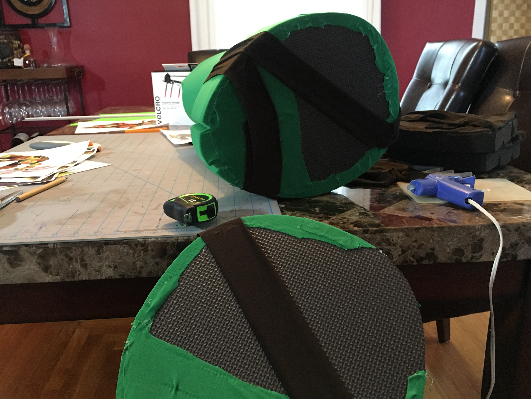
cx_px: 262
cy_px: 226
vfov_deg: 42.9
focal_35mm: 33
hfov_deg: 55.4
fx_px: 506
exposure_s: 1/20
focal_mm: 4.15
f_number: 2.2
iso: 200
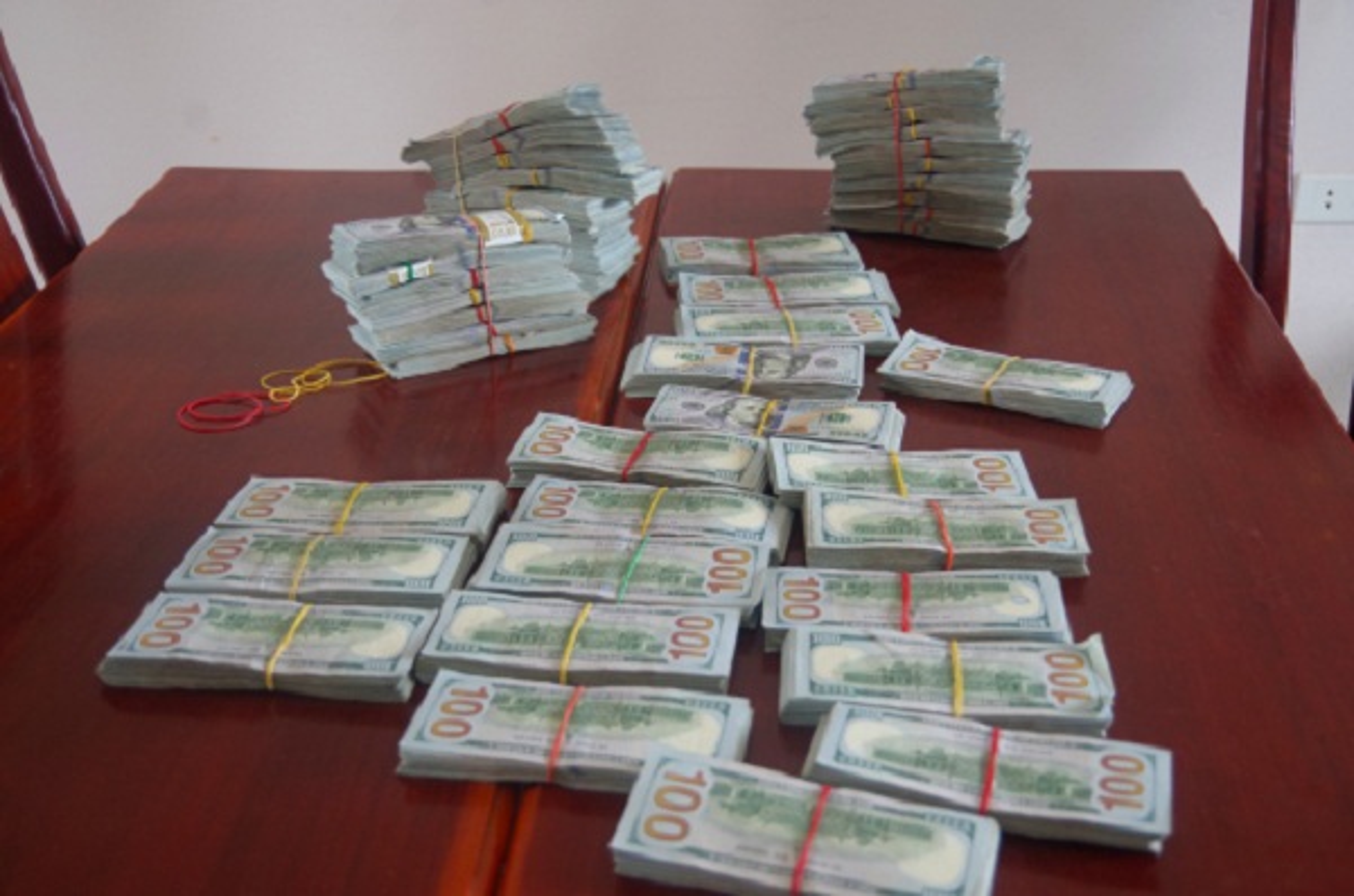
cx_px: 677
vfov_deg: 29.1
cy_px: 448
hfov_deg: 42.8
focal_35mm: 46
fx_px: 1726
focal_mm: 31
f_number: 4.5
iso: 200
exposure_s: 1/40
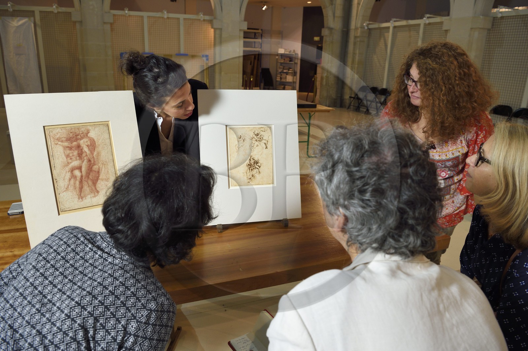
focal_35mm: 24
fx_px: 352
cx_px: 264
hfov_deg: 73.8
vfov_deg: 53.1
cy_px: 176
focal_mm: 24
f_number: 5.6
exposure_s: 1/60
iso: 800
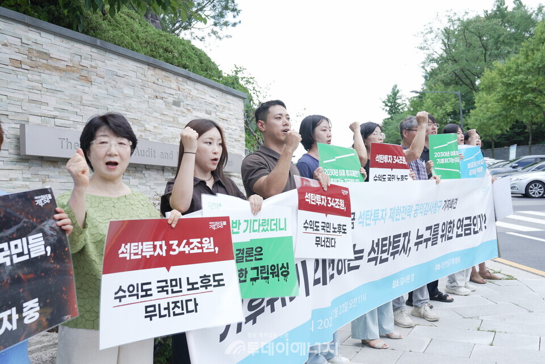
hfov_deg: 51.9
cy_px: 182
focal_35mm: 37
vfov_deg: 36.0
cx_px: 272
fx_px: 560
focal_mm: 37
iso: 320
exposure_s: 1/250
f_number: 5.6
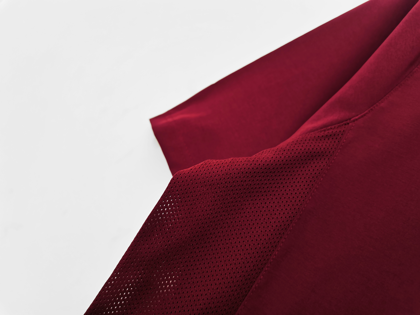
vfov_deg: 53.1
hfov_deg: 67.3
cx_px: 210
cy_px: 158
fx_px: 315
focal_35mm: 26
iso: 640
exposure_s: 1/40
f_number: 1.8
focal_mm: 5.58
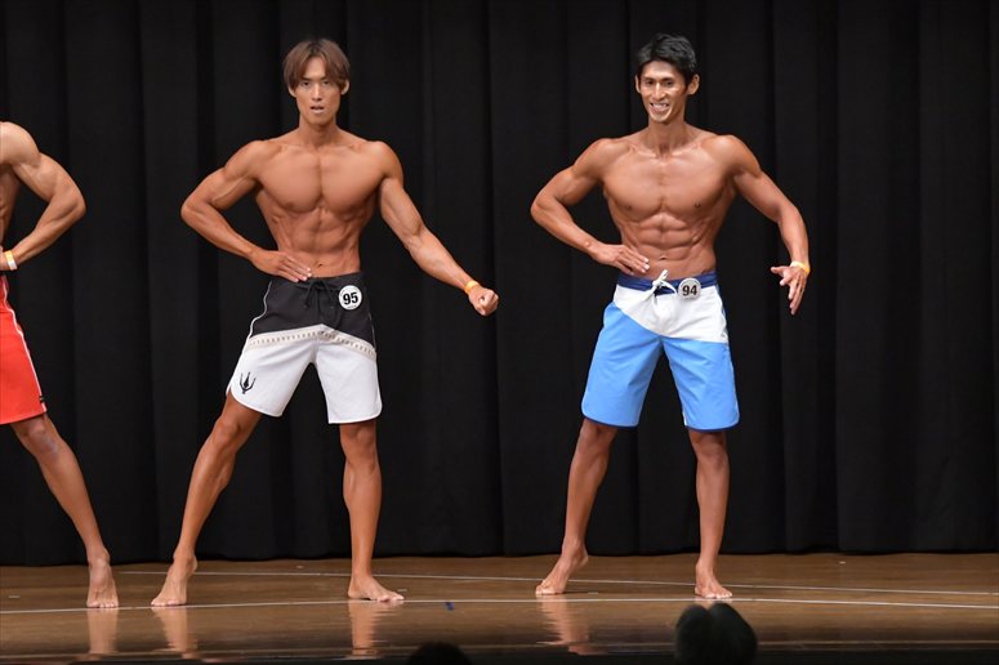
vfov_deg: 6.3
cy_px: 332
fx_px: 6019
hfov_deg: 9.5
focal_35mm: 217
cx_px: 500
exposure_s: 1/400
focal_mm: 145
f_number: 5.6
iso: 6400
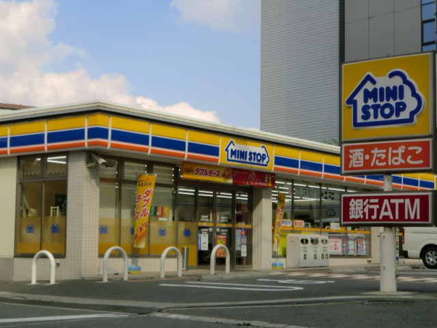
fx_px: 783
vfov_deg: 23.7
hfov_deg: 31.2
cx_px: 218
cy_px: 164
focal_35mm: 62
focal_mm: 11.16
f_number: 4.3
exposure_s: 1/500
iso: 64
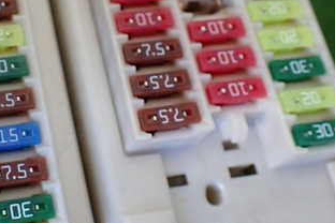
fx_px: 558
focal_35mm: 60
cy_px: 94
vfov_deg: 22.6
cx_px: 55
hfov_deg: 32.3
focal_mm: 5.4
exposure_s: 1/125
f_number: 2.3
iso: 640
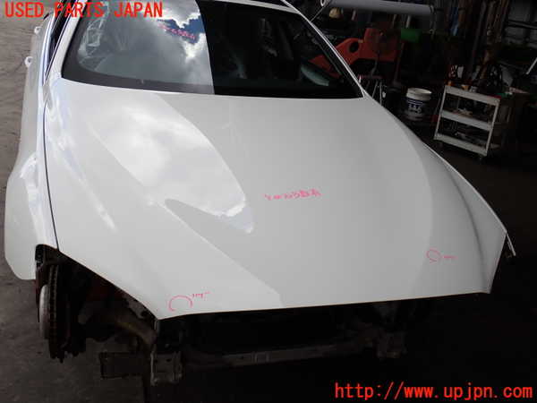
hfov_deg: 49.0
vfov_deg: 37.7
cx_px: 268
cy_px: 202
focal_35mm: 38
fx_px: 589
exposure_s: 1/500
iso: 100
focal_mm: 6.83
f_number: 3.5
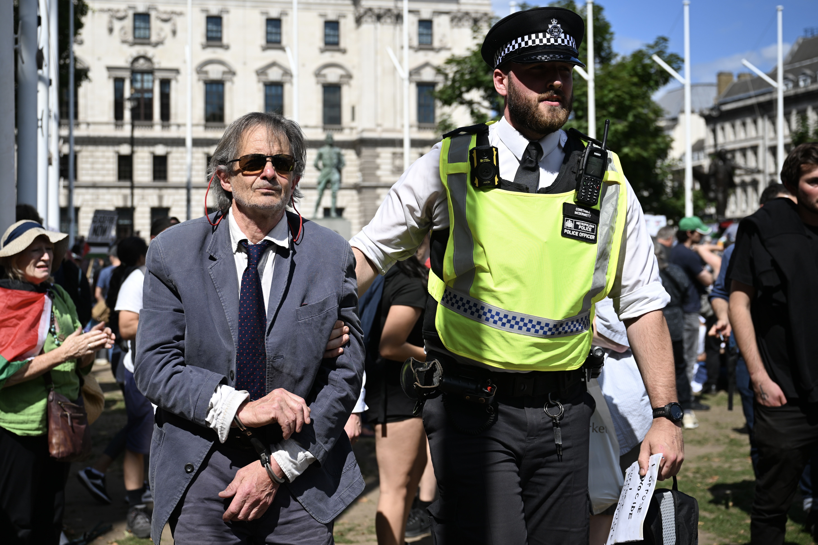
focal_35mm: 43
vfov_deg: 31.2
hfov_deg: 45.4
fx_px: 977
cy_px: 272
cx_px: 409
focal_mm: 43
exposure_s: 1/1250
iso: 80
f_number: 3.5
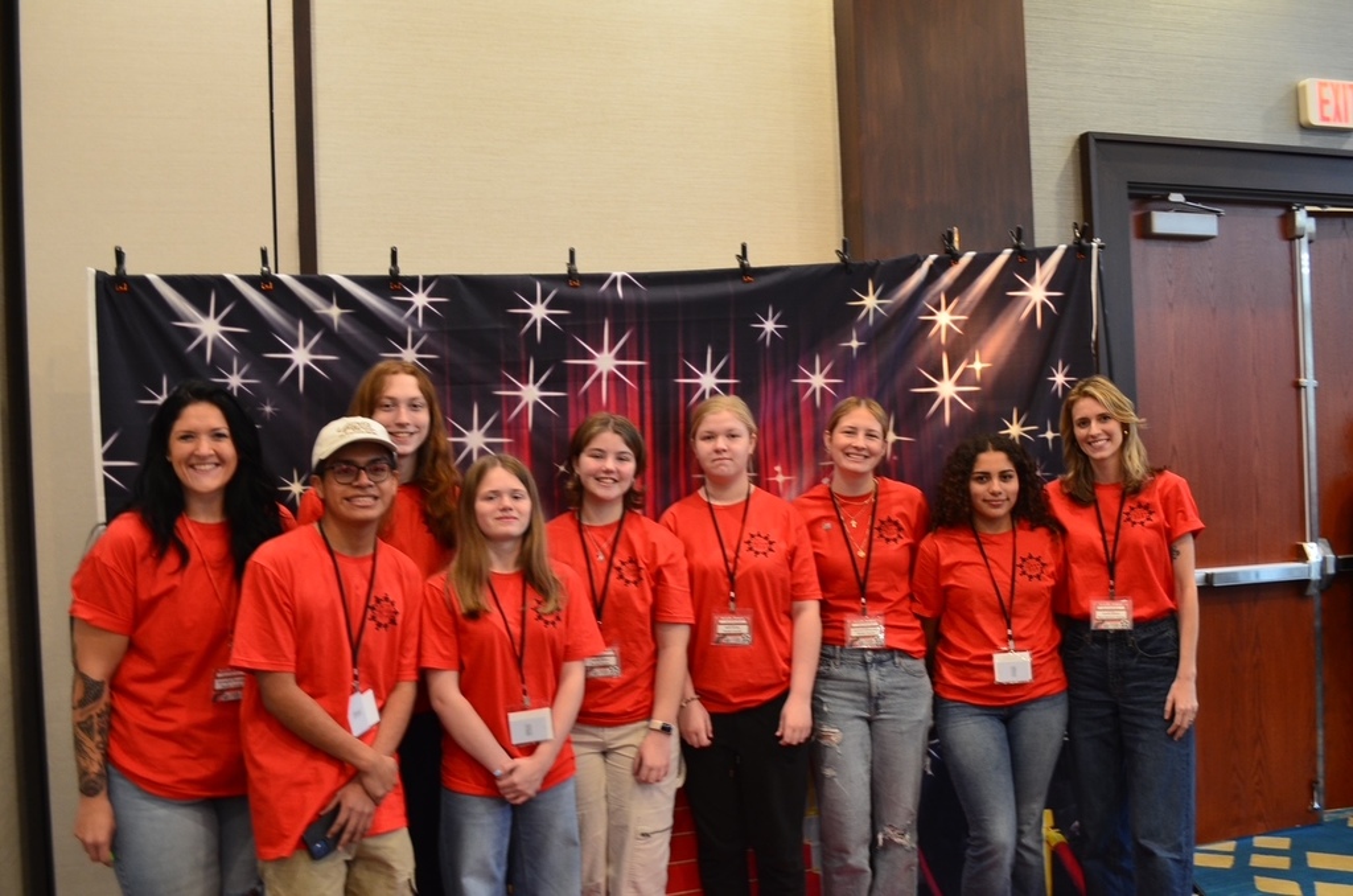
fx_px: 1238
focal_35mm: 33
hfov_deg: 57.3
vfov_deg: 39.8
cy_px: 448
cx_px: 676
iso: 800
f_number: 5.6
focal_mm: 22
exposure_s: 1/6
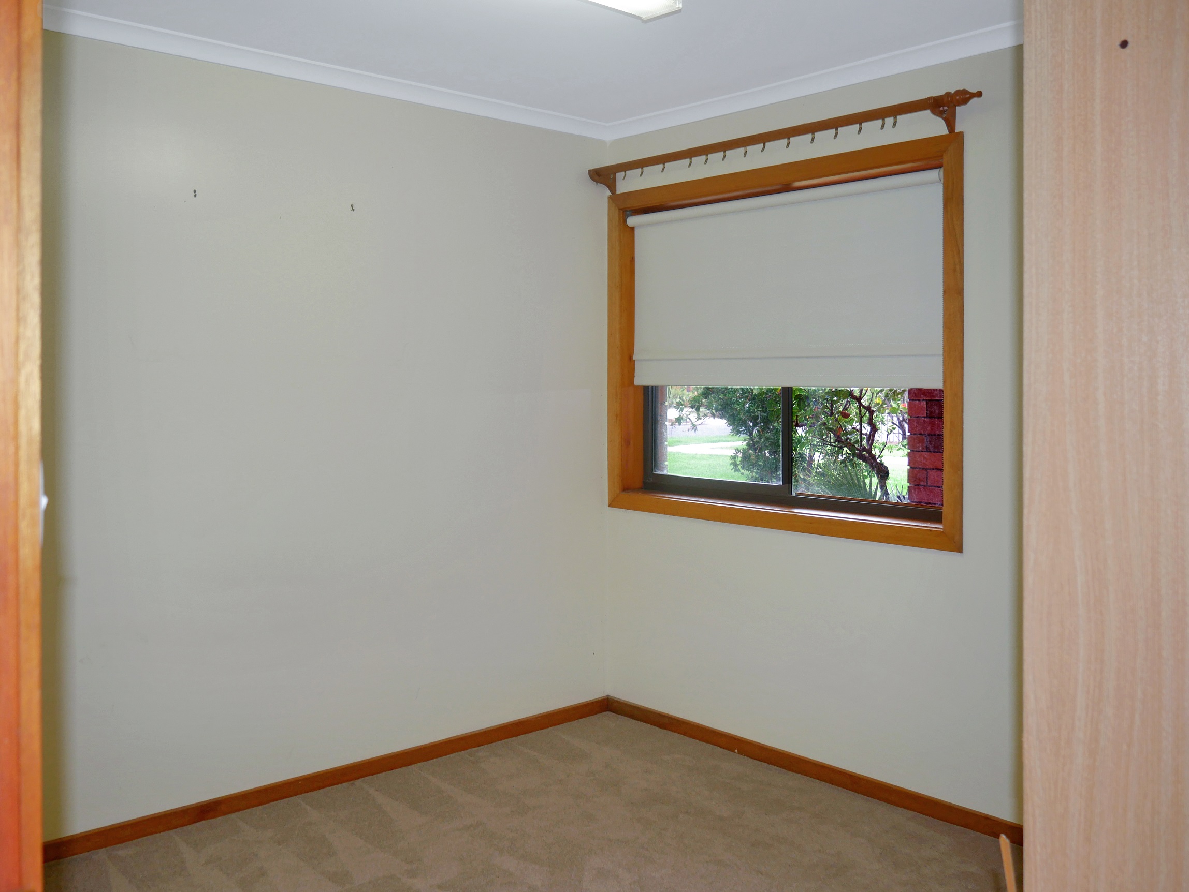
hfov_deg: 56.8
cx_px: 594
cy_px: 446
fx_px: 1100
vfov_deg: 44.2
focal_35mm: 32
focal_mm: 16
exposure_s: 1/60
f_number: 3.6
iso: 200
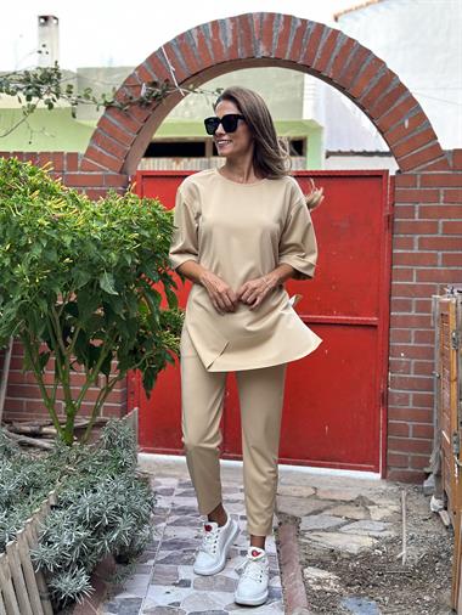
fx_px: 853
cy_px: 308
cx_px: 231
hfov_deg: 30.3
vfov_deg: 39.6
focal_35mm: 48
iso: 80
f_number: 1.78
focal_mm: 6.86
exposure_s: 1/376
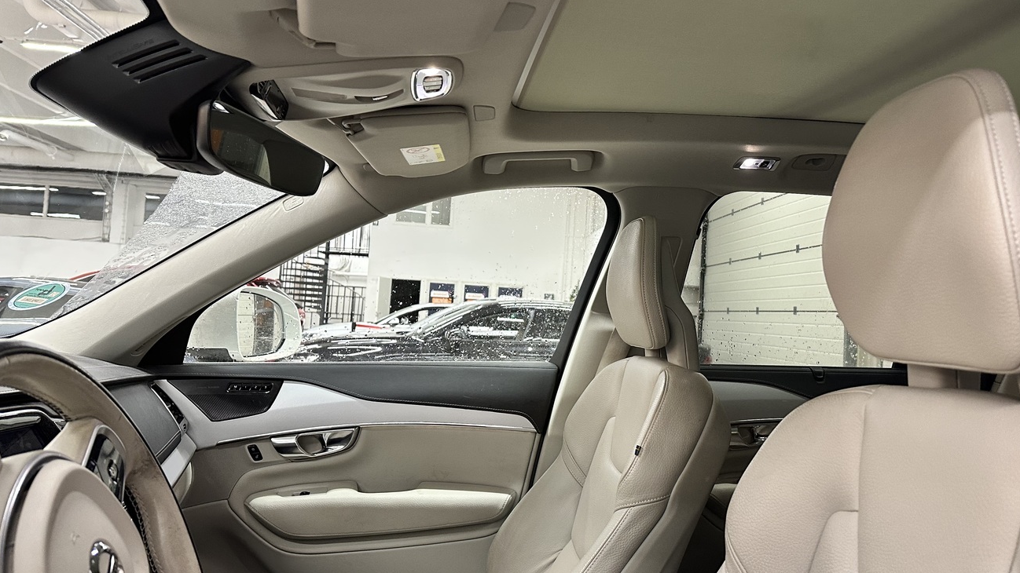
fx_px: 784
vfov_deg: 40.2
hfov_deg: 65.9
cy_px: 278
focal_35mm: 29
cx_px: 564
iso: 250
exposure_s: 1/60
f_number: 1.78
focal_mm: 6.86
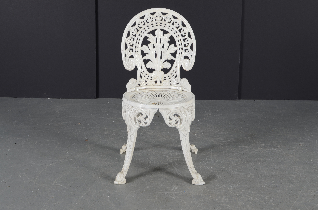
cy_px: 105
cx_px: 159
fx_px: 463
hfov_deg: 37.9
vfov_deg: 25.6
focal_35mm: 52
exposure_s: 1/125
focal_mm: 35
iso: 100
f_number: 6.3
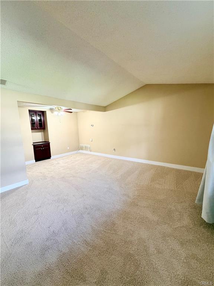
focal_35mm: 14
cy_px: 143
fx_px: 115
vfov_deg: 102.1
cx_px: 107
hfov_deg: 85.7
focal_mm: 2.22
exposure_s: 1/60
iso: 320
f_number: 2.2
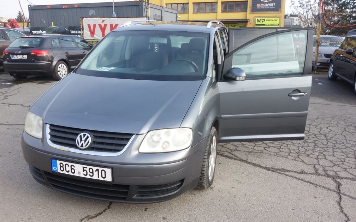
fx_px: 281
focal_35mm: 29
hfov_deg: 64.6
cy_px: 108
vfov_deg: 43.1
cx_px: 177
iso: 125
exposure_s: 1/100
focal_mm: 10.4
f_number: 5.6
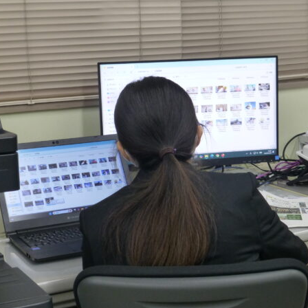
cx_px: 165
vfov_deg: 22.5
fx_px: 775
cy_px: 154
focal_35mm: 77
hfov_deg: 22.5
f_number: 4.8
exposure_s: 1/15
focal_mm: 11
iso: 400
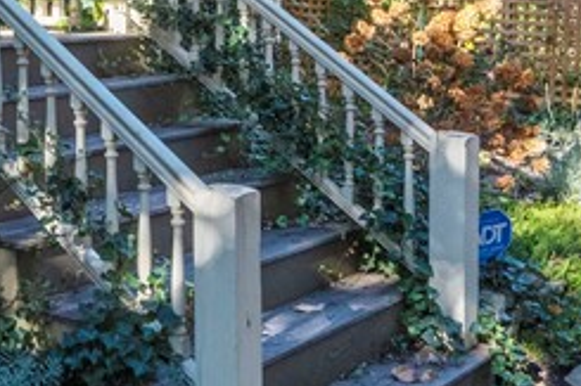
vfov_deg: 20.2
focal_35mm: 62
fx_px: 1000
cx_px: -32
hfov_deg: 29.7
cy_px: -102
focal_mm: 14
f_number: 9
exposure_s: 1/500
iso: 1000
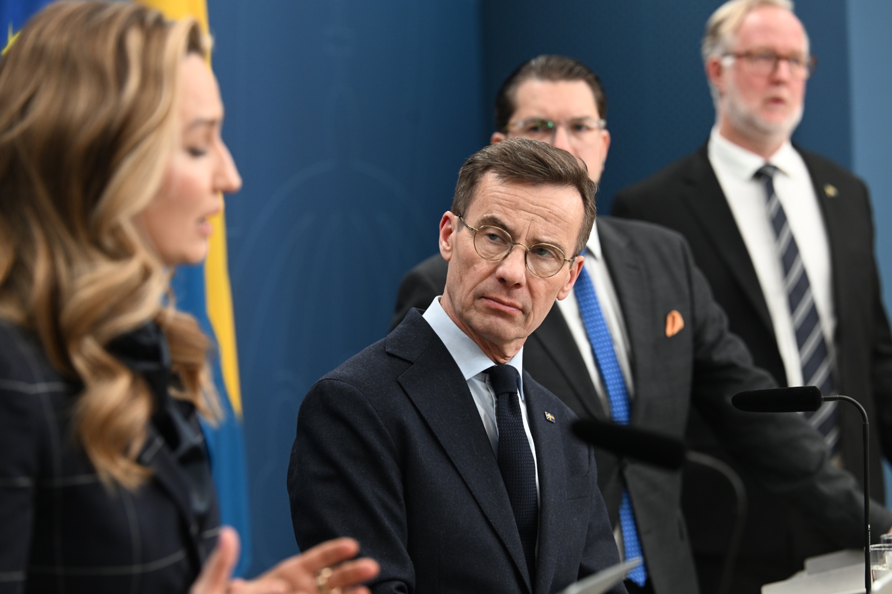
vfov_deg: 6.9
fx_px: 4954
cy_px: 297
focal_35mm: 200
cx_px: 446
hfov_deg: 10.3
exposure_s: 1/160
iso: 1250
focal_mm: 200
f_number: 4.5
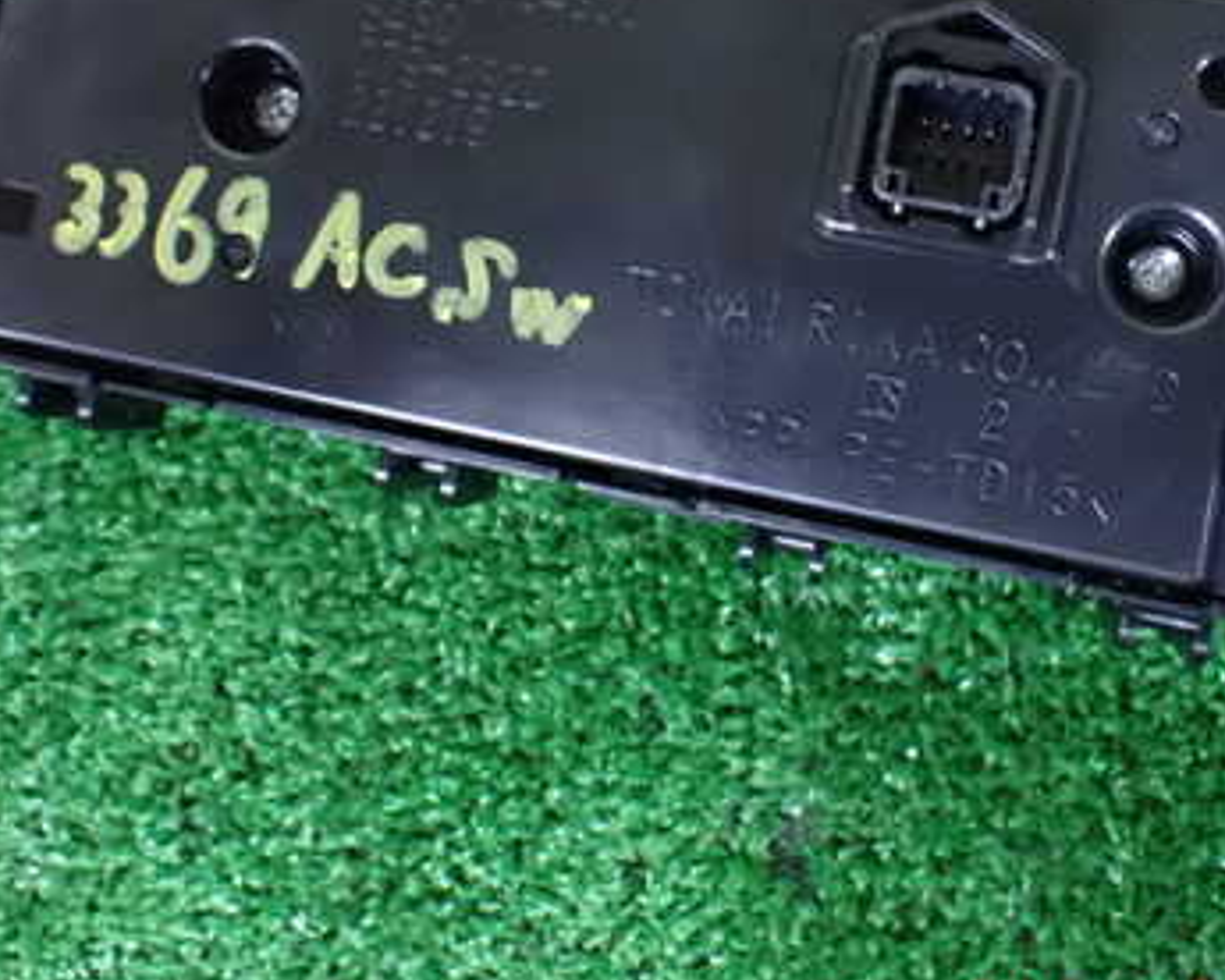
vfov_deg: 29.3
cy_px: 263
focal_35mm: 51
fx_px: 1849
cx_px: 710
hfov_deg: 36.6
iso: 1600
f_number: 2.3
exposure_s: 1/25
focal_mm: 5.4
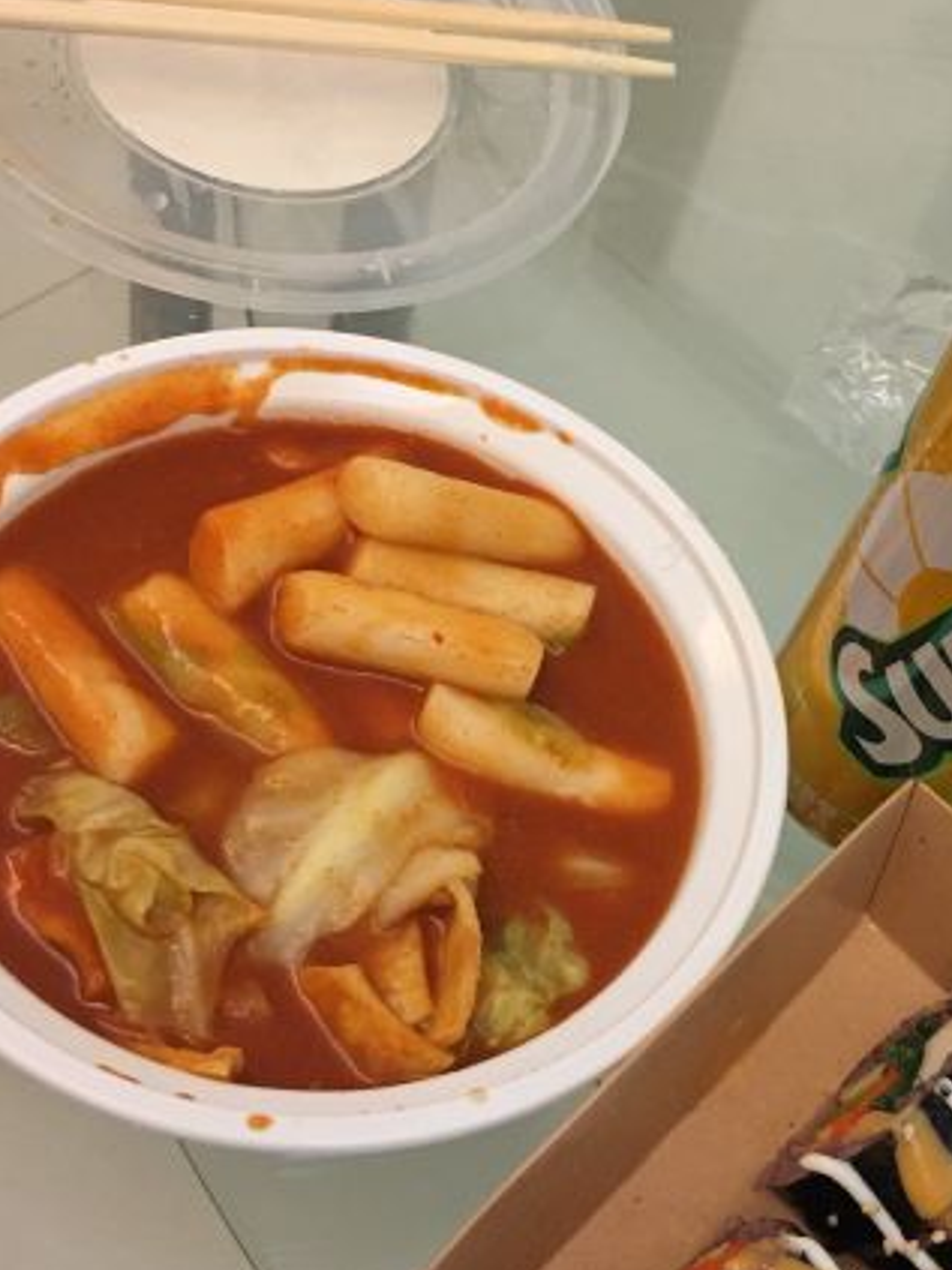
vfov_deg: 39.5
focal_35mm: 48
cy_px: 754
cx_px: 737
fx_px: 1761
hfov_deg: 29.7
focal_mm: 4.15
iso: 320
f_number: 2.2
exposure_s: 1/33
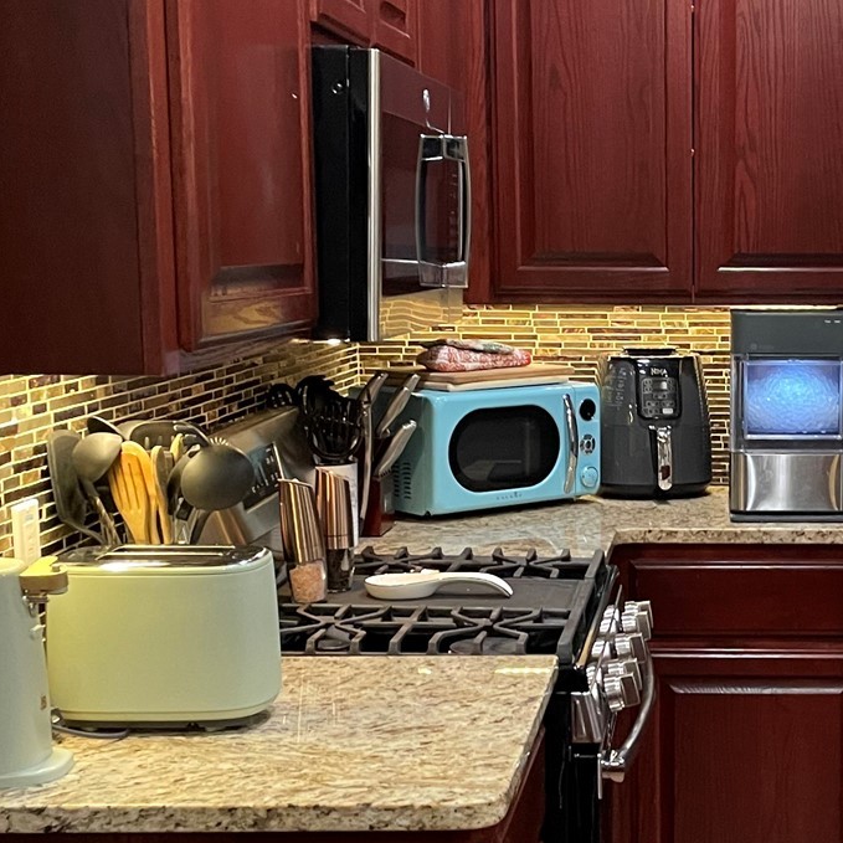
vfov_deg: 26.5
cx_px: 704
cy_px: 476
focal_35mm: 65
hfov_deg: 25.9
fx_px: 1791
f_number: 1.6
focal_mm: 4.2
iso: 320
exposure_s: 1/60
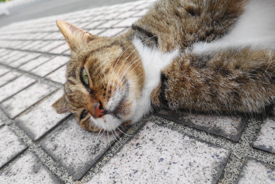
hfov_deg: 73.7
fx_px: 183
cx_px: 138
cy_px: 92
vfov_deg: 53.1
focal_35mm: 24
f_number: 3.5
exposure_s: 1/80
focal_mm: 8.8
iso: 125
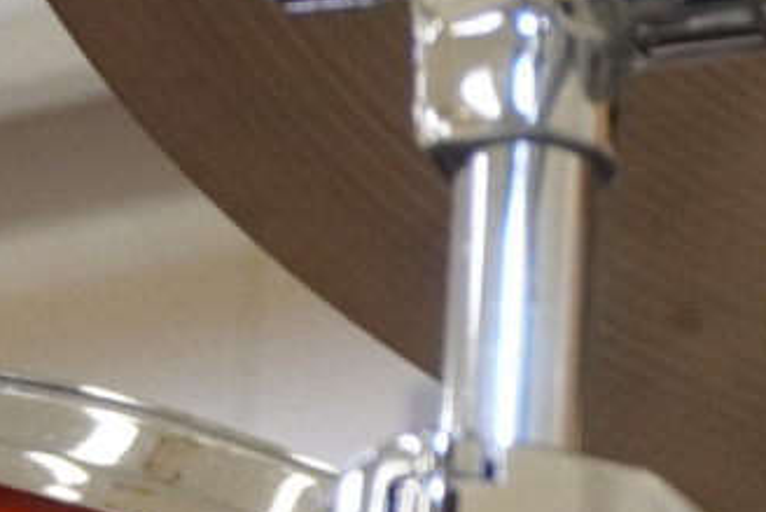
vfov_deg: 6.0
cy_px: 807
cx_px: 1282
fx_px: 4853
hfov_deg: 8.7
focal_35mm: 228
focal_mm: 26
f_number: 4.5
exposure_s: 1/160
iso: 2000
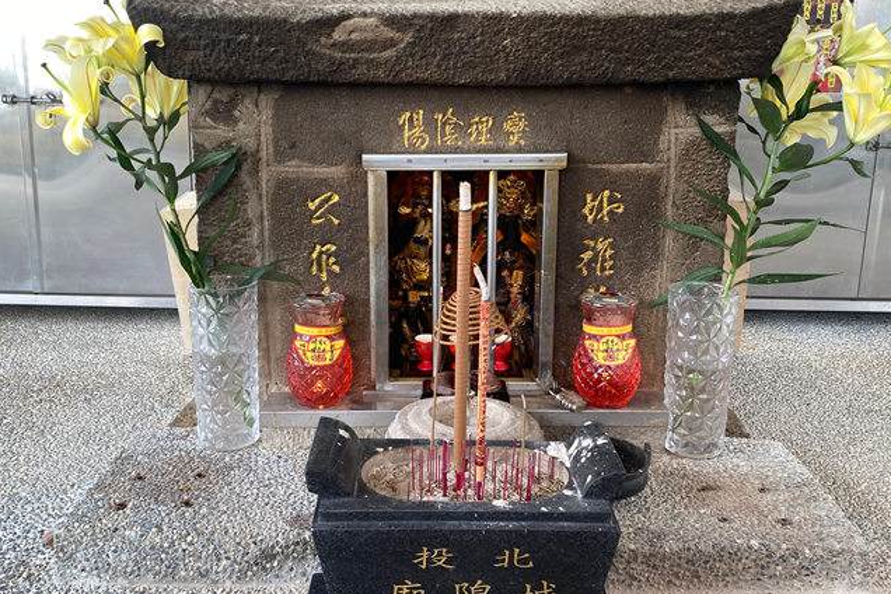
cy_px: 273
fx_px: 841
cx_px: 444
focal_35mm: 34
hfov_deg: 55.8
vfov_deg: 38.9
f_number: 1.8
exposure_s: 1/120
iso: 32
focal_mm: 4.25
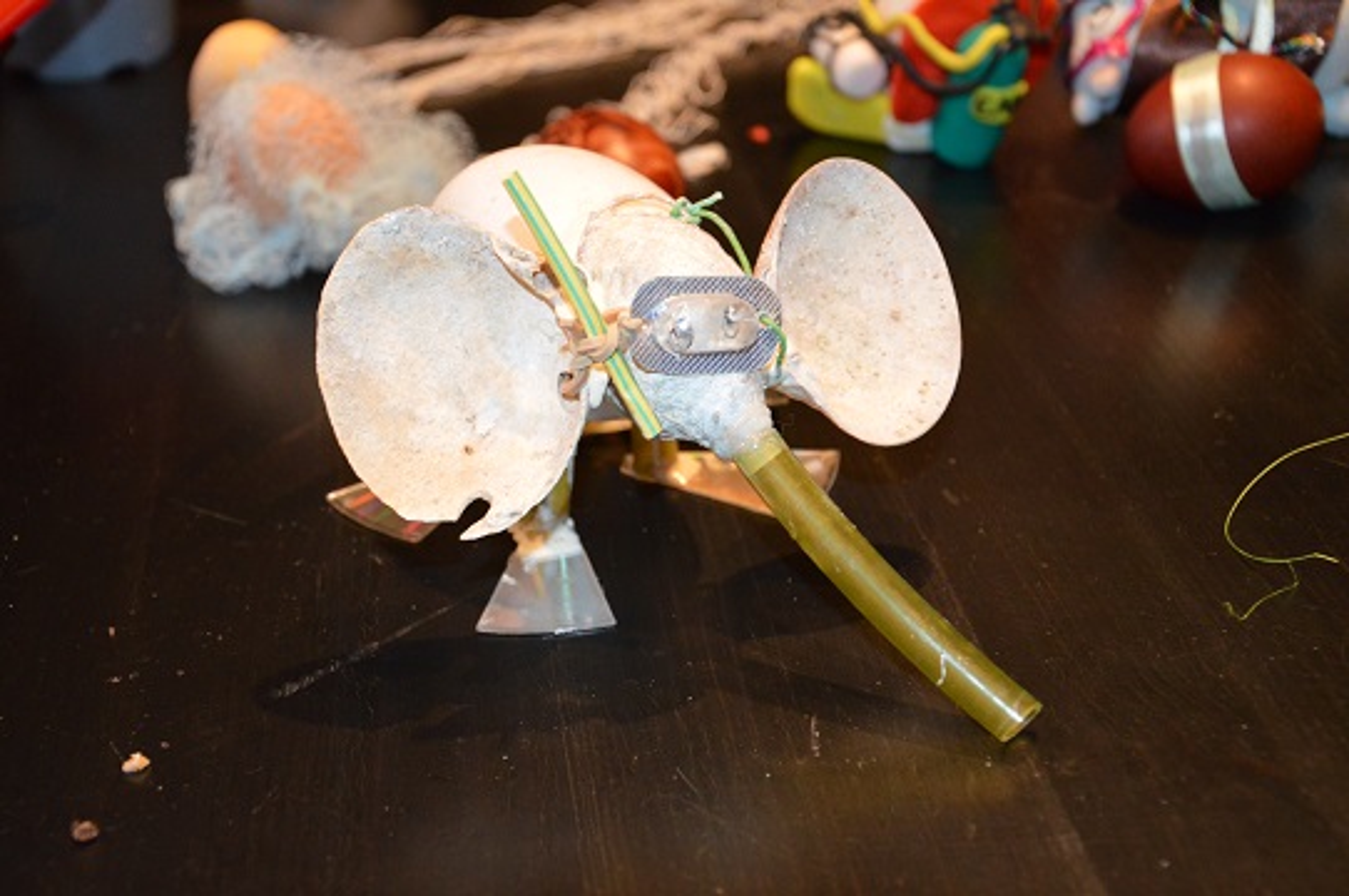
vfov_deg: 22.6
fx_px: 2246
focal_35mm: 60
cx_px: 674
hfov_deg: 33.4
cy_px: 448
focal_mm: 40
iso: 1800
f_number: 4.5
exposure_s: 1/60
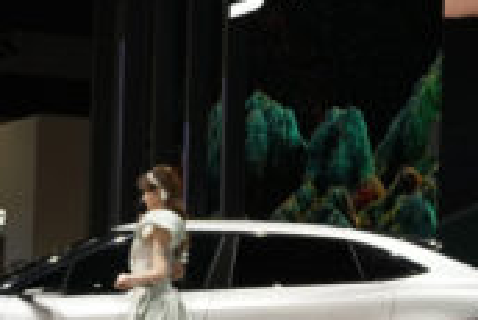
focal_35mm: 129
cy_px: 211
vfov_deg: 10.6
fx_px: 1714
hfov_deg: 14.5
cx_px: 778
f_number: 5.6
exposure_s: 1/500
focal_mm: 33
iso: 1000
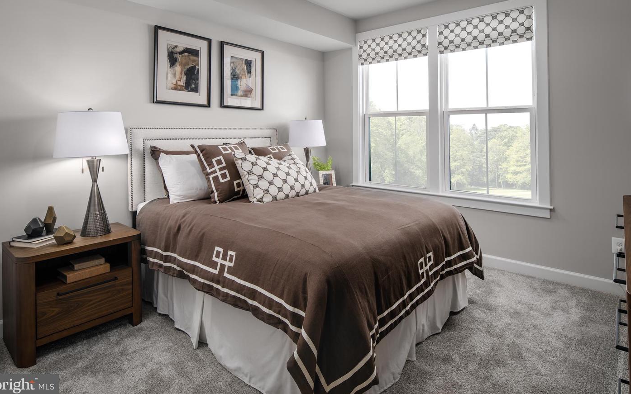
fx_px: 344
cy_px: 180
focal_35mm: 20
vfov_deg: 59.6
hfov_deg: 85.1
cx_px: 314
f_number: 9
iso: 100
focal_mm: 19
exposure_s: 1/200
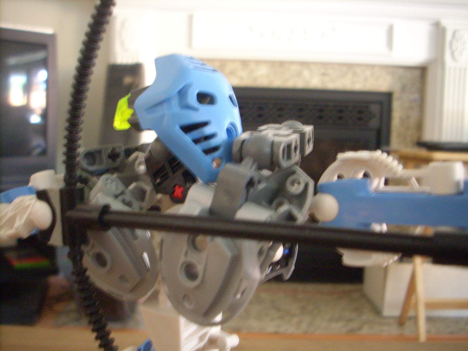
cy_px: 176
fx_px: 500
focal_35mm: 37
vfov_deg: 38.7
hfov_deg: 50.1
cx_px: 234
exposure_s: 1/4
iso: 351
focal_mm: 6.2
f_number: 2.8
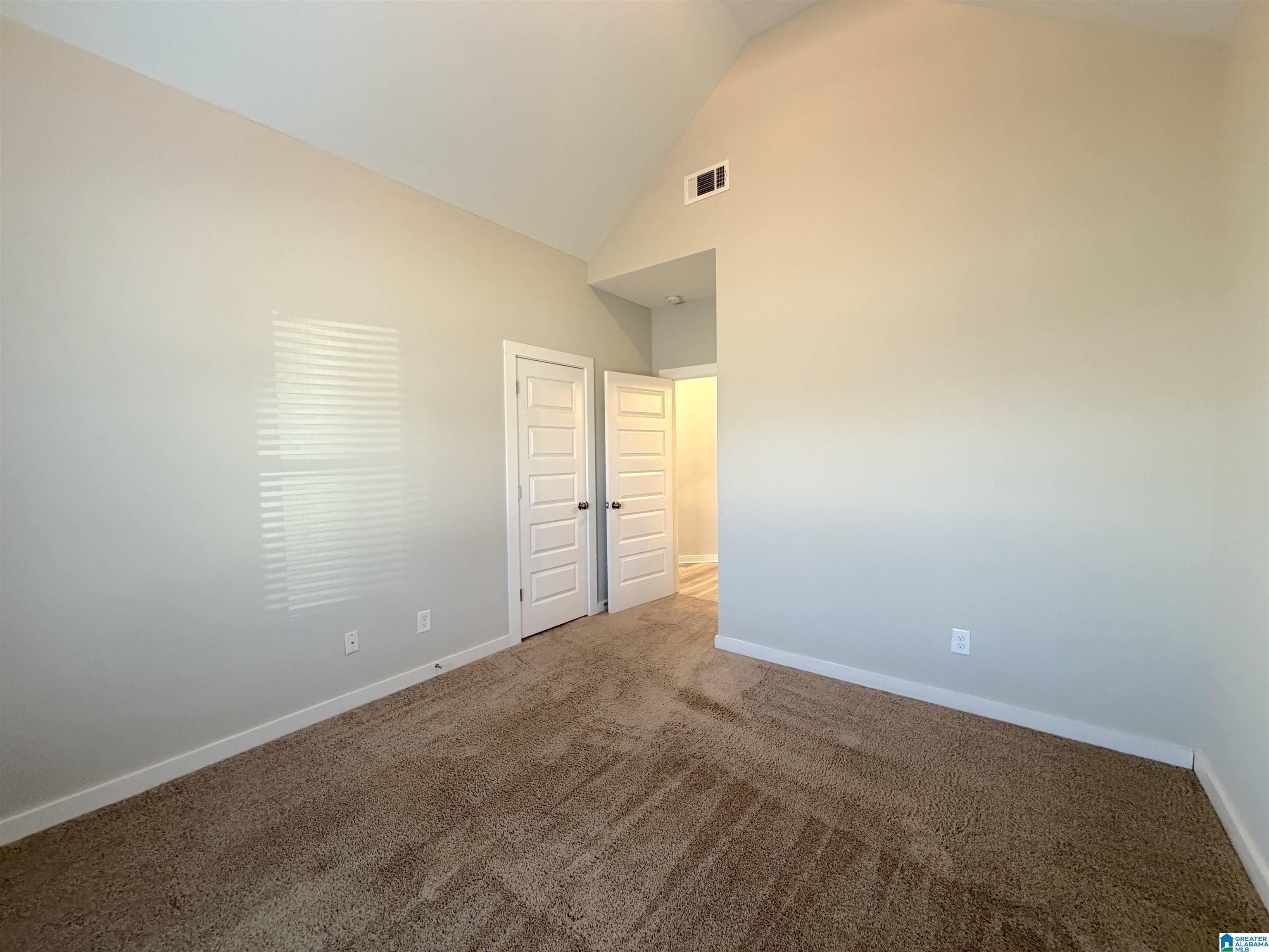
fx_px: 513
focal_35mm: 14
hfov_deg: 102.1
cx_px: 634
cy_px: 476
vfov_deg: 85.7
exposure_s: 1/60
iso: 320
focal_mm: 2.22
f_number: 2.2
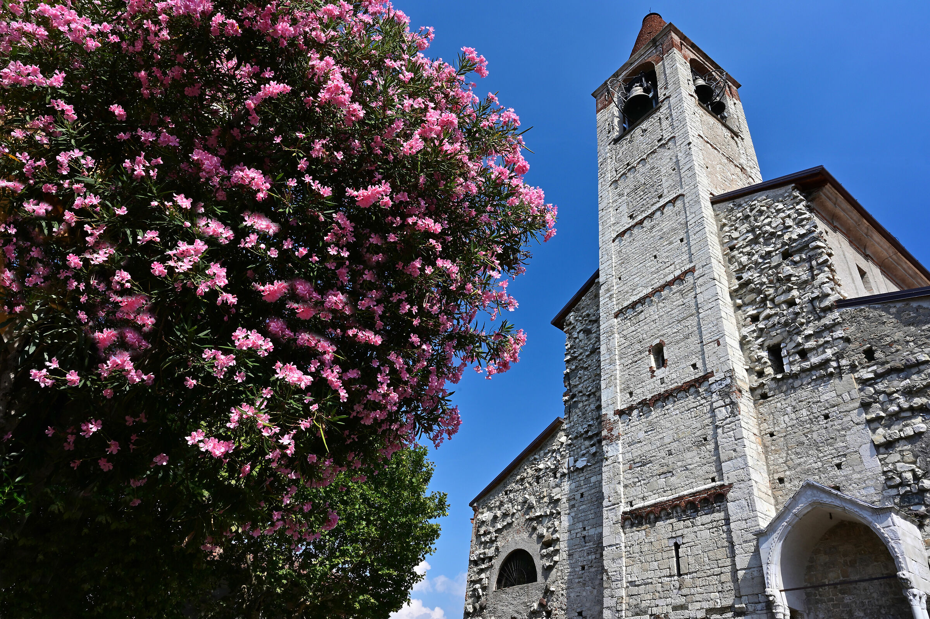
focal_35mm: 24
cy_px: 310
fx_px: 620
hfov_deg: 73.8
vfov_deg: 53.1
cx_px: 465
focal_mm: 24
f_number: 18
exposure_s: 1/20
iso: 100
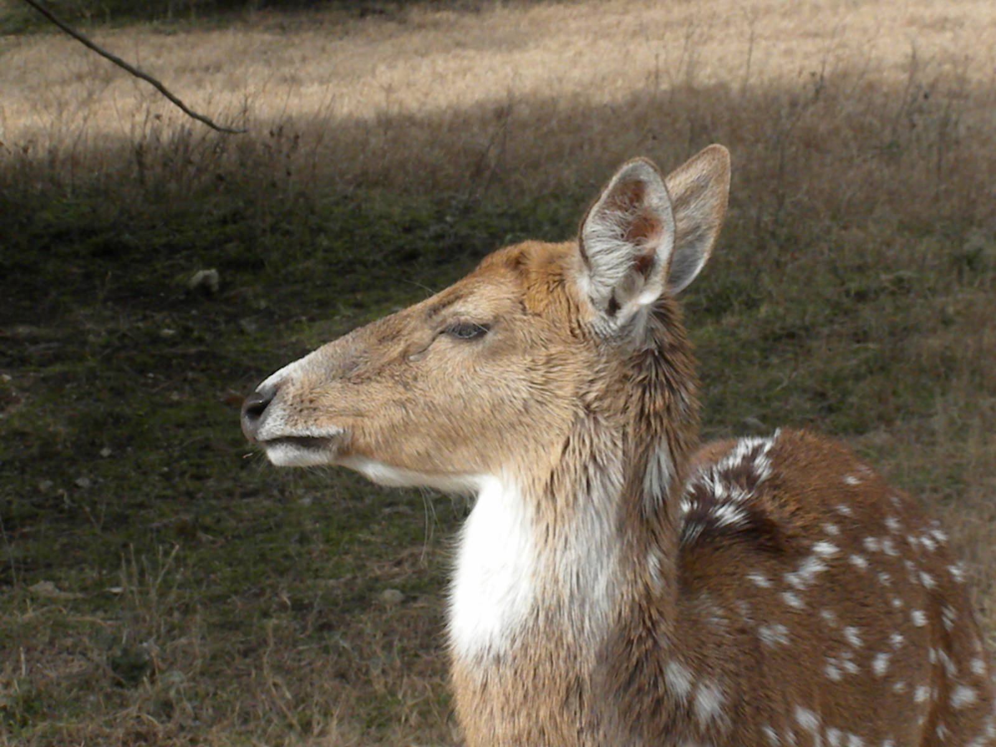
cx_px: 498
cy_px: 374
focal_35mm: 119
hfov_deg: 16.6
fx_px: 3424
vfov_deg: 12.5
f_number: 14
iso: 640
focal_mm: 21
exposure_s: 1/300
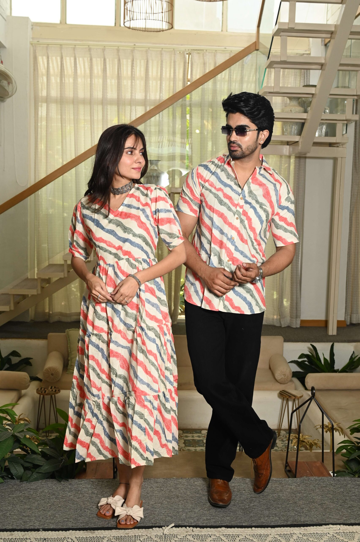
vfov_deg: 48.5
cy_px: 271
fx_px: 601
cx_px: 180
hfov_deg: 33.4
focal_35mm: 40
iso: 640
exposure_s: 1/160
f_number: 7.1
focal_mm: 40
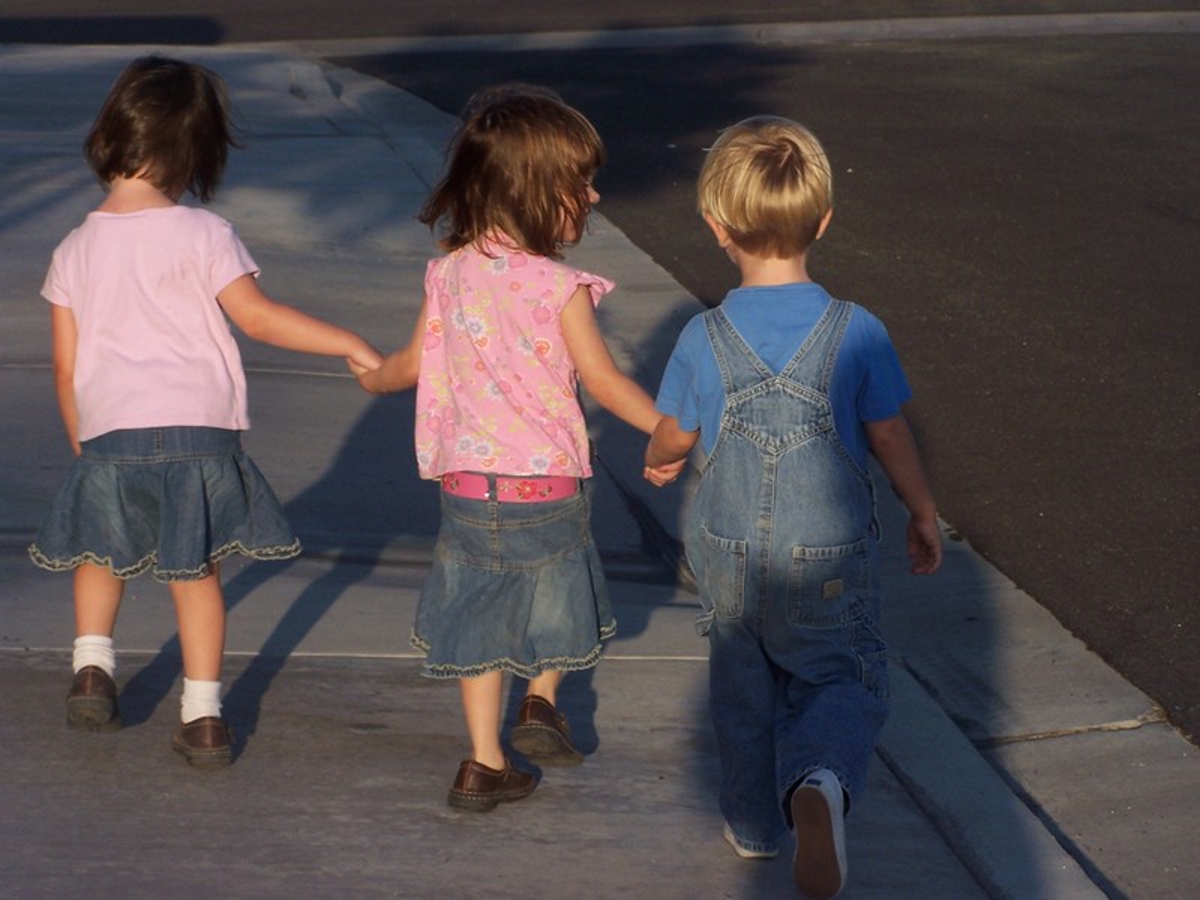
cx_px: 600
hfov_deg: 15.4
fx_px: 4437
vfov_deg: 11.6
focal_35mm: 128
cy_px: 450
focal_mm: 21.2
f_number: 4.5
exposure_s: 1/500
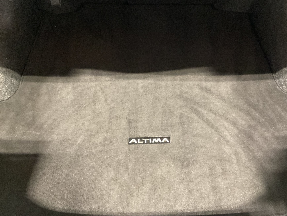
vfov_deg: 44.2
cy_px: 102
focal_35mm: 32
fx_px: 265
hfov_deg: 56.8
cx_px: 153
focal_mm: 3
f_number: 1.8
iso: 500
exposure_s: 1/30
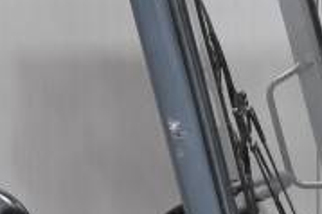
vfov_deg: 5.9
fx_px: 2067
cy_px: 309
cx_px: 198
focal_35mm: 231
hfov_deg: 8.9
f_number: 5
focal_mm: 23
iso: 1250
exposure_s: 1/30
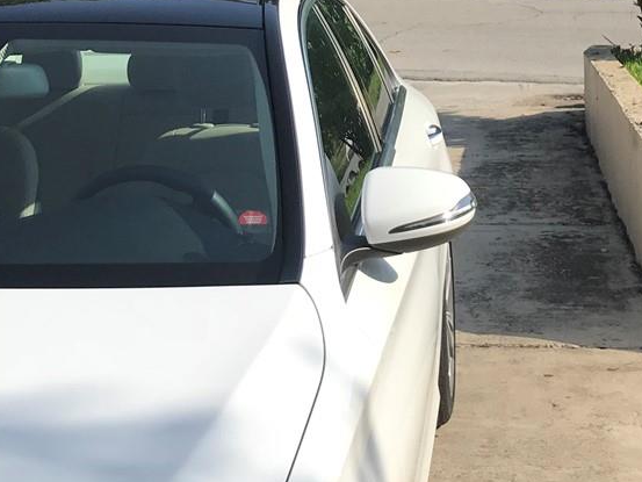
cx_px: 414
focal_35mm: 81
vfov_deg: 17.8
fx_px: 1503
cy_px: 21
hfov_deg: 24.0
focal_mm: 3.99
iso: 20
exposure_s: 1/2283
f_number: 1.8
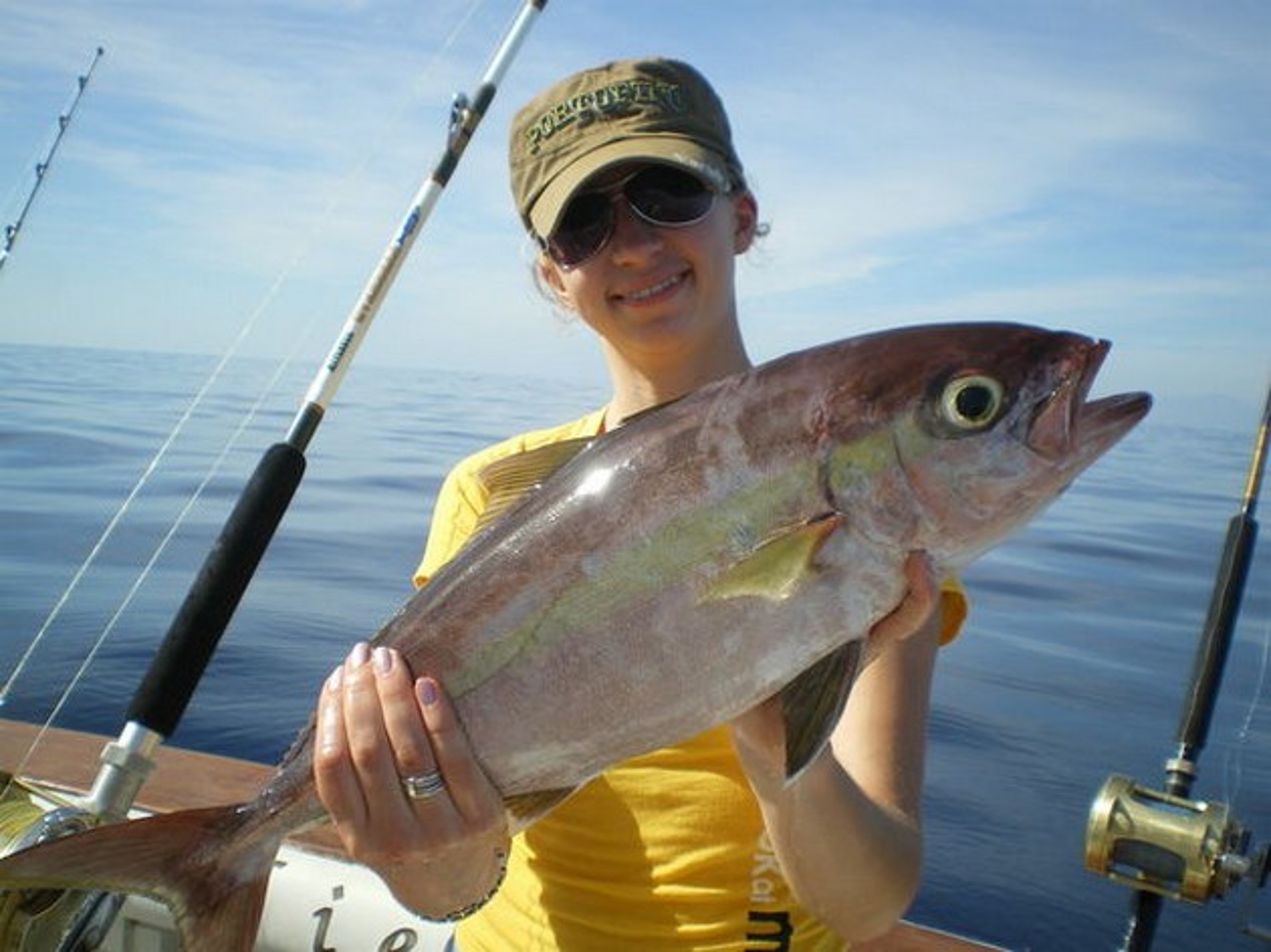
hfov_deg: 51.4
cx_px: 636
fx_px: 1321
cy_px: 476
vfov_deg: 39.6
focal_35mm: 36
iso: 50
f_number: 4.6
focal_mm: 6.3
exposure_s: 1/500
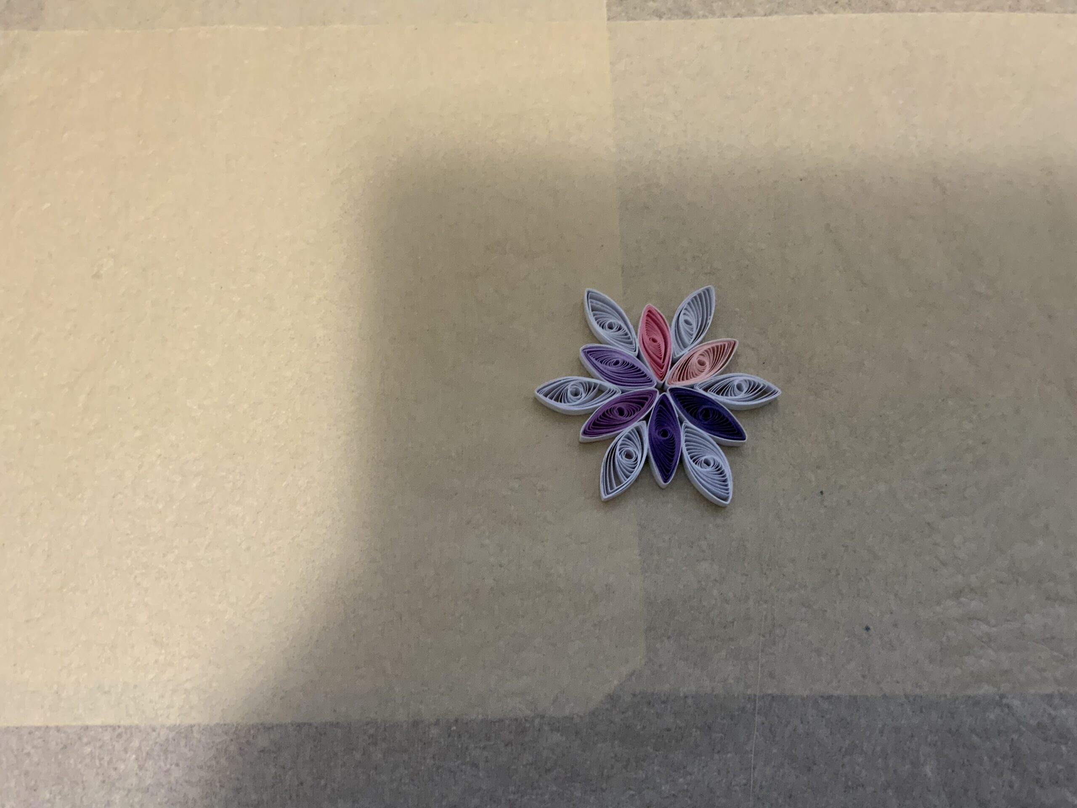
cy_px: 404
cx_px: 538
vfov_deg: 48.2
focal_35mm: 29
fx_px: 902
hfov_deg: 61.7
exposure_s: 1/40
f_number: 1.8
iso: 160
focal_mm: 3
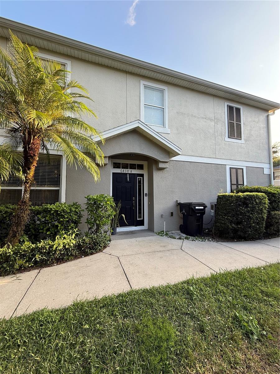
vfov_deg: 102.1
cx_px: 140
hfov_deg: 85.7
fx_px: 151
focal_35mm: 14
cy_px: 187
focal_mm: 2.22
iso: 50
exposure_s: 1/153
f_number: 2.2
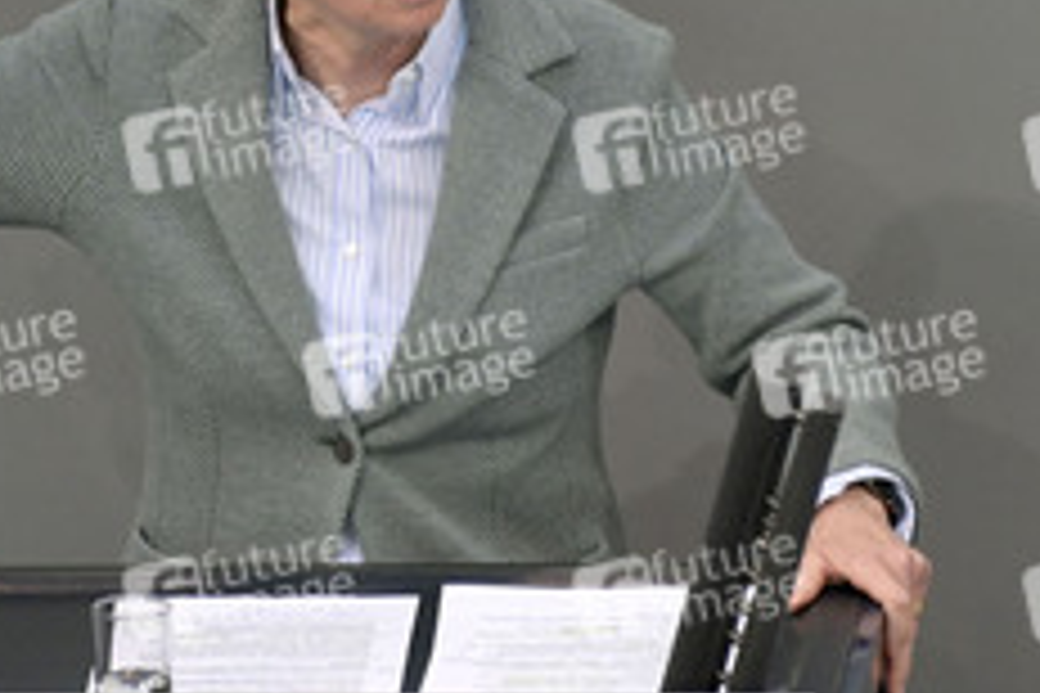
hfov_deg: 2.1
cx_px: 299
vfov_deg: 1.4
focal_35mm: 977
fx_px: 28222
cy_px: 252
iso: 5000
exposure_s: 1/400
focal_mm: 500
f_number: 5.6
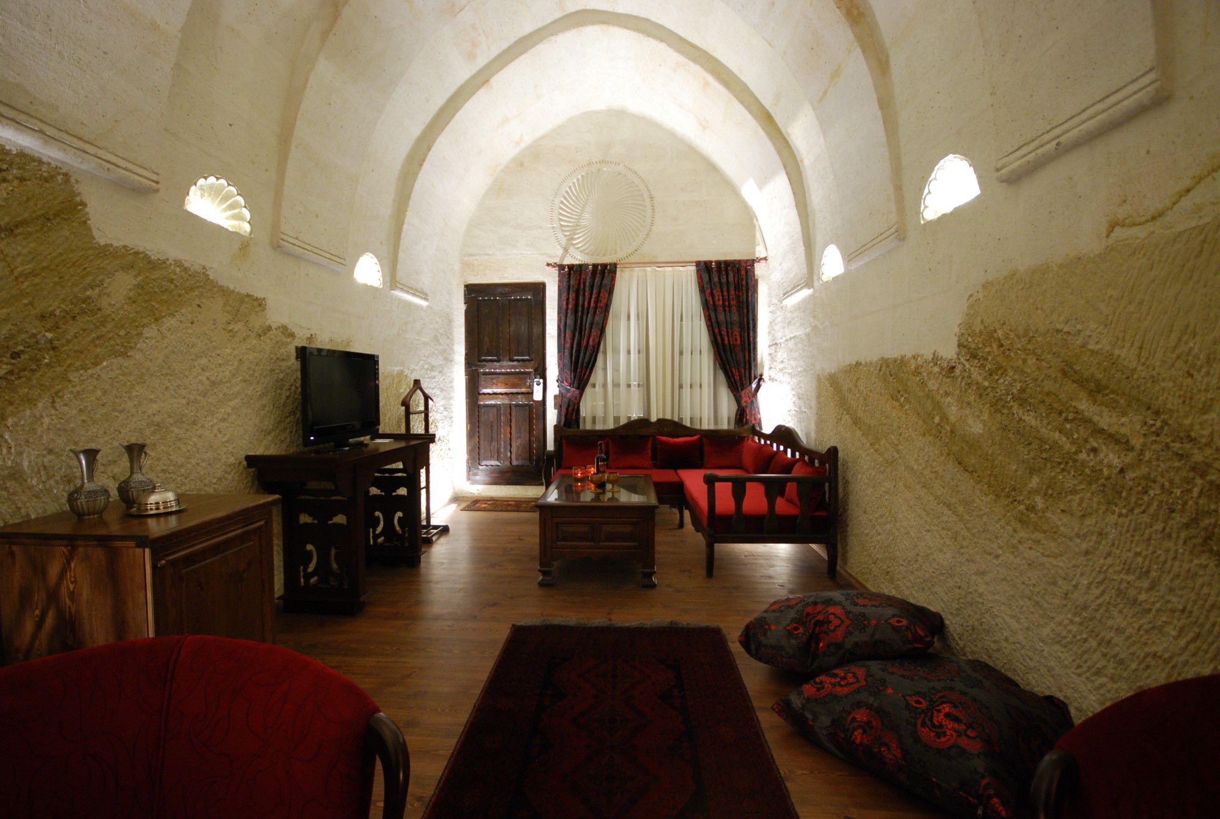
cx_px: 610
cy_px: 410
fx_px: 509
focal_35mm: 15
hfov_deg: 100.3
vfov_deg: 77.6
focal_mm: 10
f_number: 4
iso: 400
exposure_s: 1.5
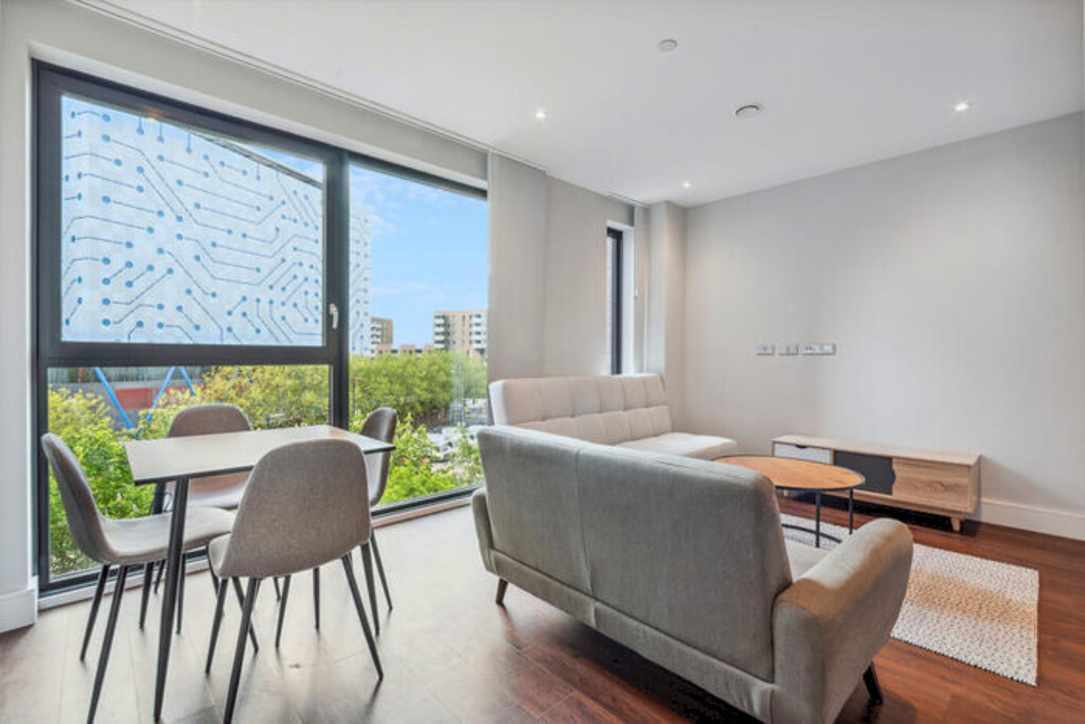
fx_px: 482
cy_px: 362
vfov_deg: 73.8
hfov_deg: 96.7
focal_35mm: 16
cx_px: 542
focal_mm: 16
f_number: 11
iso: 400
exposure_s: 1/8
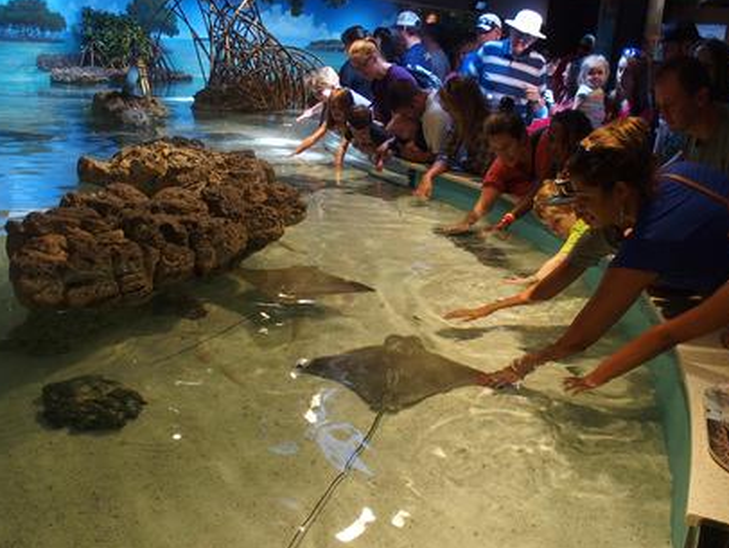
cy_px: 255
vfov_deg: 45.5
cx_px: 356
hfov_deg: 58.3
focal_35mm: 31
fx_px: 653
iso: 200
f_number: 2.8
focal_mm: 6
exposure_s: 1/40
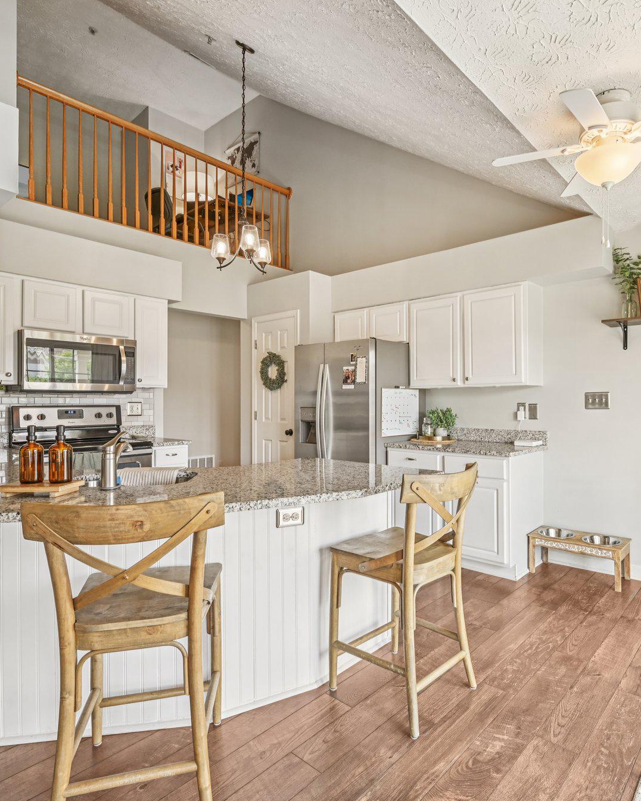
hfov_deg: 67.6
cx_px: 377
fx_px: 474
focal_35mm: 20
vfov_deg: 80.4
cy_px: 398
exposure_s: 1/15
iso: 140
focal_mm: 14
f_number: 8
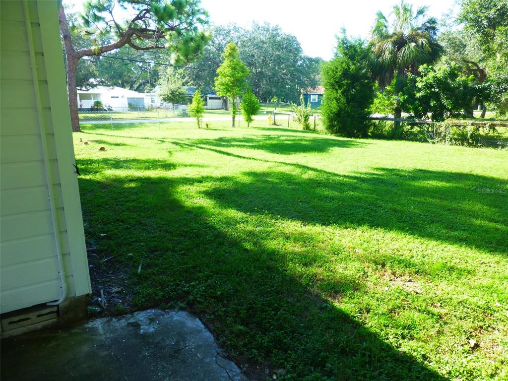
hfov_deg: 71.6
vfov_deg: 56.8
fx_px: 352
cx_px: 254
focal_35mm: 24
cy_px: 190
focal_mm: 4.3
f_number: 4
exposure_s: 1/125
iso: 100
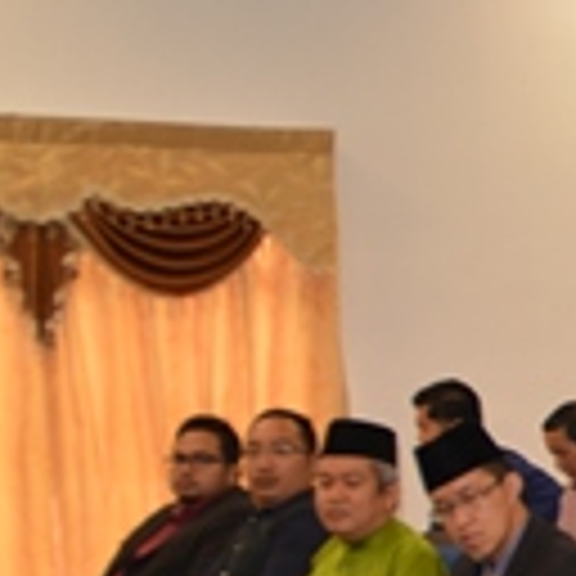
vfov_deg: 15.0
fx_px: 2165
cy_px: 542
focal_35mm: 115
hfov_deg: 12.4
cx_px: 1318
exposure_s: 1/60
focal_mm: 18
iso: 400
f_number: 3.5
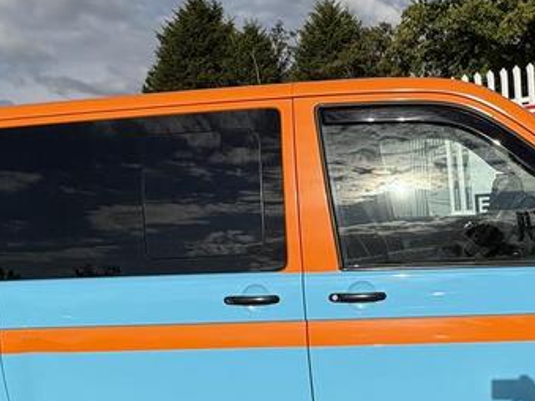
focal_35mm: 37
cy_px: 292
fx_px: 572
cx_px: 399
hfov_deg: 48.3
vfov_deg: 37.8
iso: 50
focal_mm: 2.22
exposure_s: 1/4367
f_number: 2.2
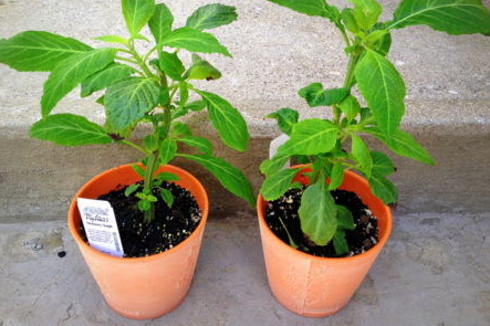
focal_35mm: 37
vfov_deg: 35.9
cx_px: 244
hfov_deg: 51.9
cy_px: 141
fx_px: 503
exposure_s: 1/260
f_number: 2.4
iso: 64
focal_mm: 4.28
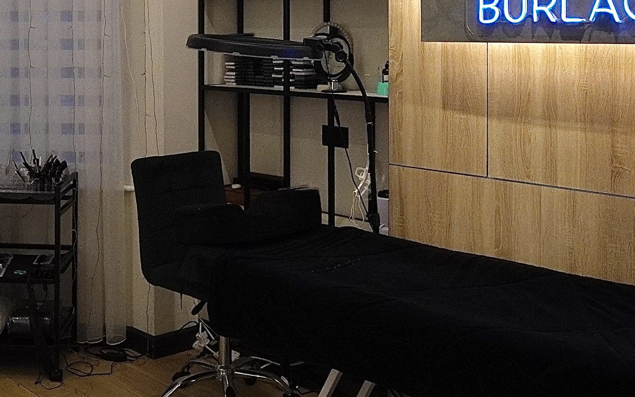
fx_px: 863
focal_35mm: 50
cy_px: 46
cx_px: 220
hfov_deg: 40.0
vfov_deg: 25.2
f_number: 7.1
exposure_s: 1/80
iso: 800
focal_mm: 9
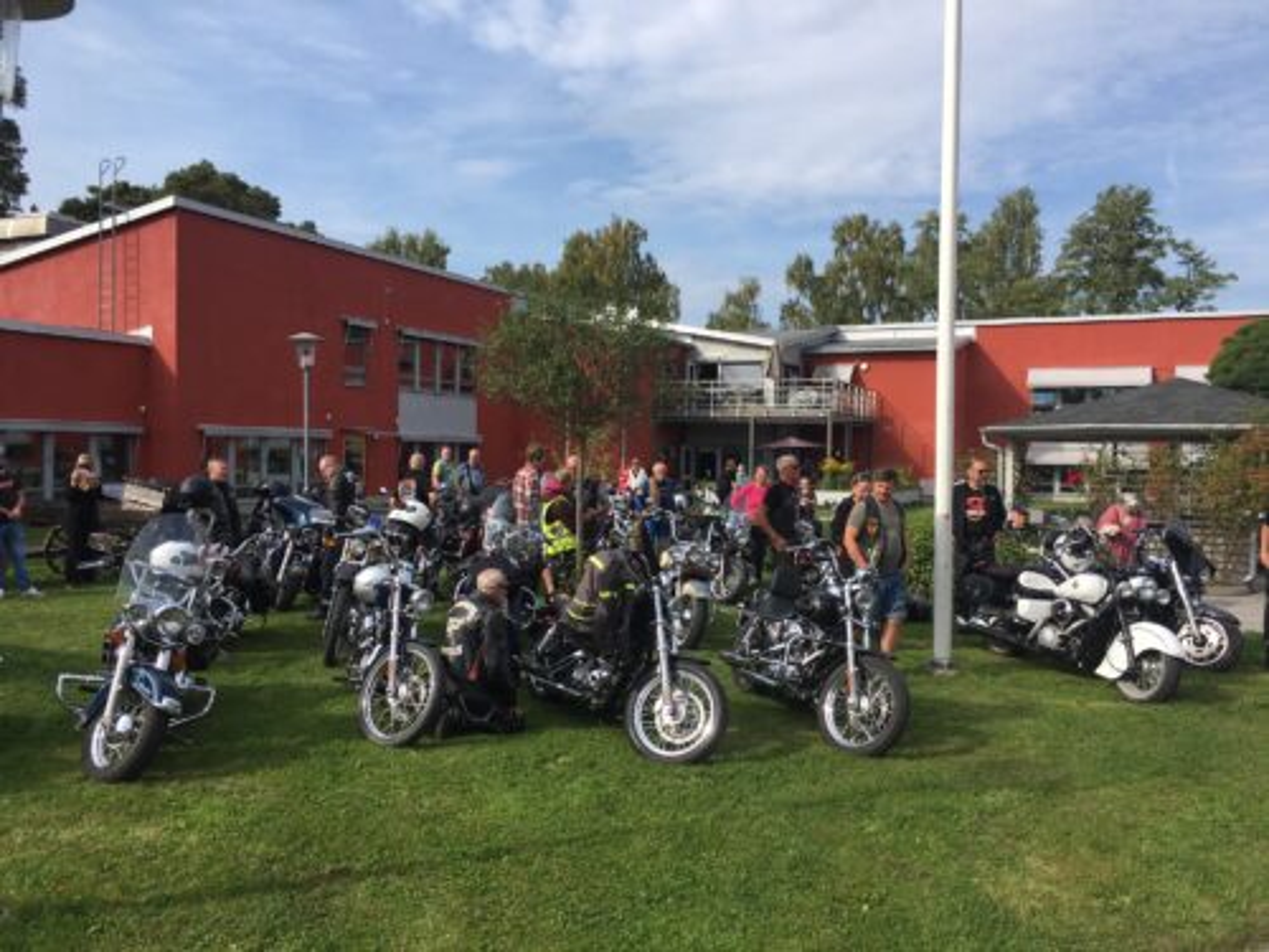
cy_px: 476
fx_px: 1063
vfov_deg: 48.2
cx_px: 634
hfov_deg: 61.7
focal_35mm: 29
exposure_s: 1/1399
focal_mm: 4.15
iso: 25
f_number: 2.2
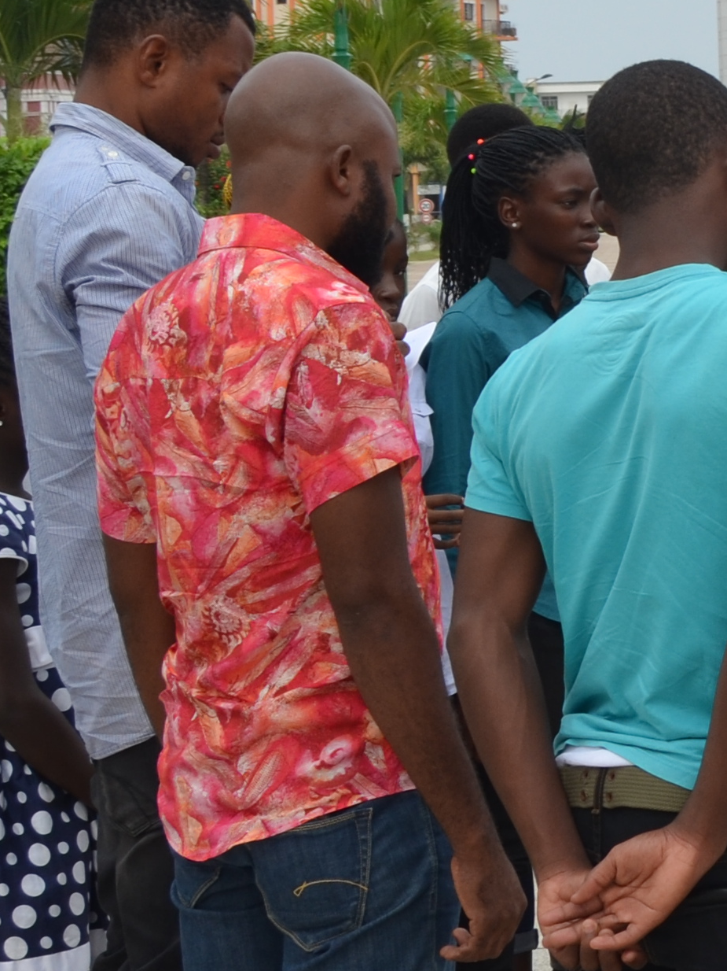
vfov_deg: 14.2
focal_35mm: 138
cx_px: 1724
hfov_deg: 9.6
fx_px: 3866
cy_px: 166
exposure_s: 1/250
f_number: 8
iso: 160
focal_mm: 24
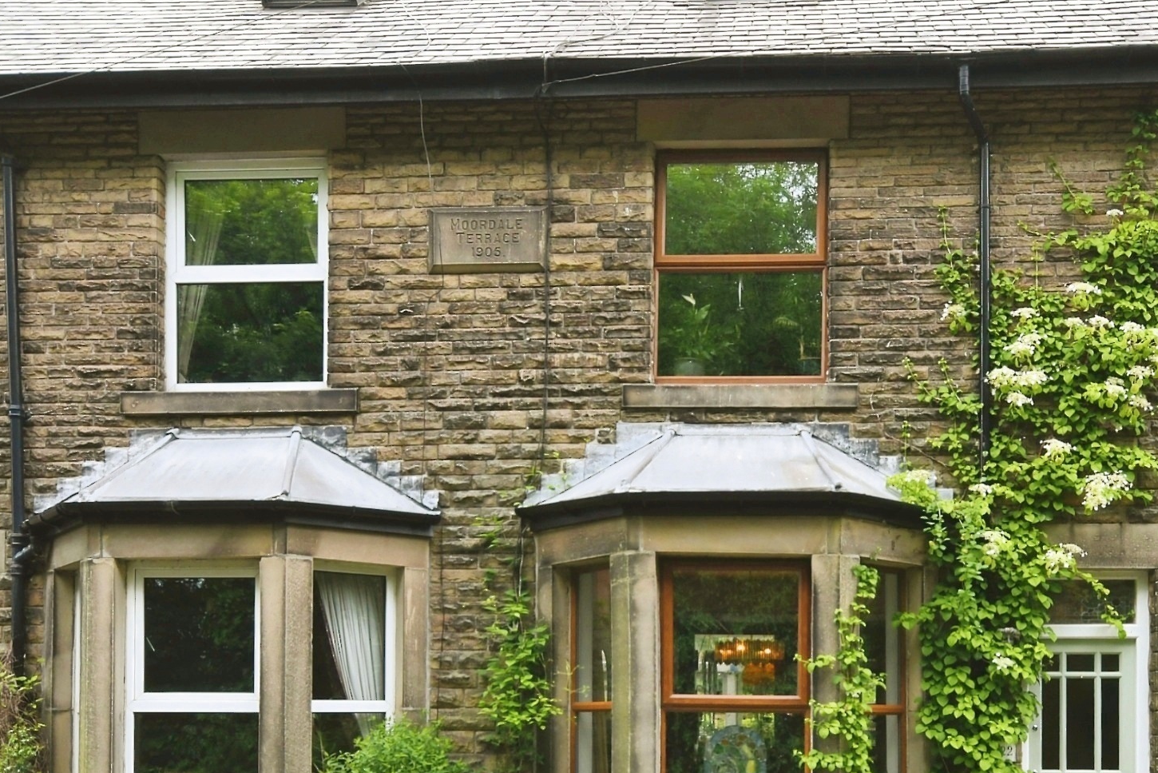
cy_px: 611
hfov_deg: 52.7
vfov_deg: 35.8
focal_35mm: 36
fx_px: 1158
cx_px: 707
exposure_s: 1/200
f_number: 8
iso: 400
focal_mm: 11.5
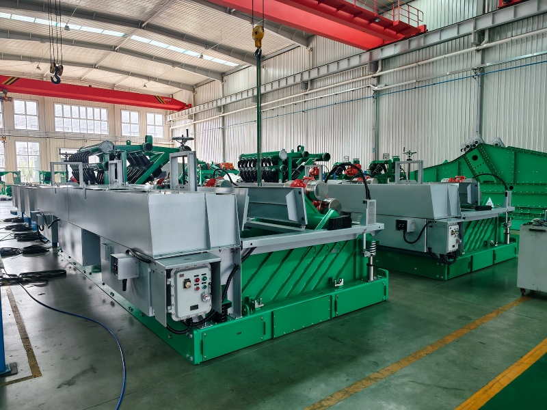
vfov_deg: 58.9
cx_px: 274
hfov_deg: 73.9
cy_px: 205
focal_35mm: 23
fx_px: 363
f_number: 1.57
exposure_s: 1/100
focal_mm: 5.6
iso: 103
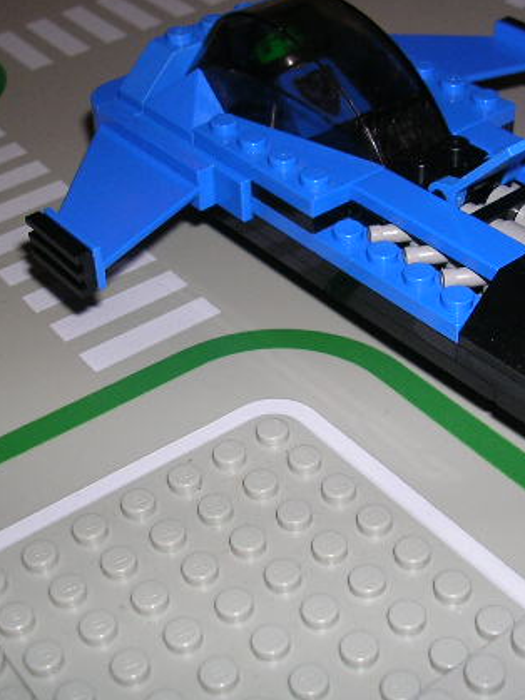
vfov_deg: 33.2
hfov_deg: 25.1
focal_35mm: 58
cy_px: 314
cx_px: 341
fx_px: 1173
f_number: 2.8
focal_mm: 5.8
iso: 50
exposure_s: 1/60.1
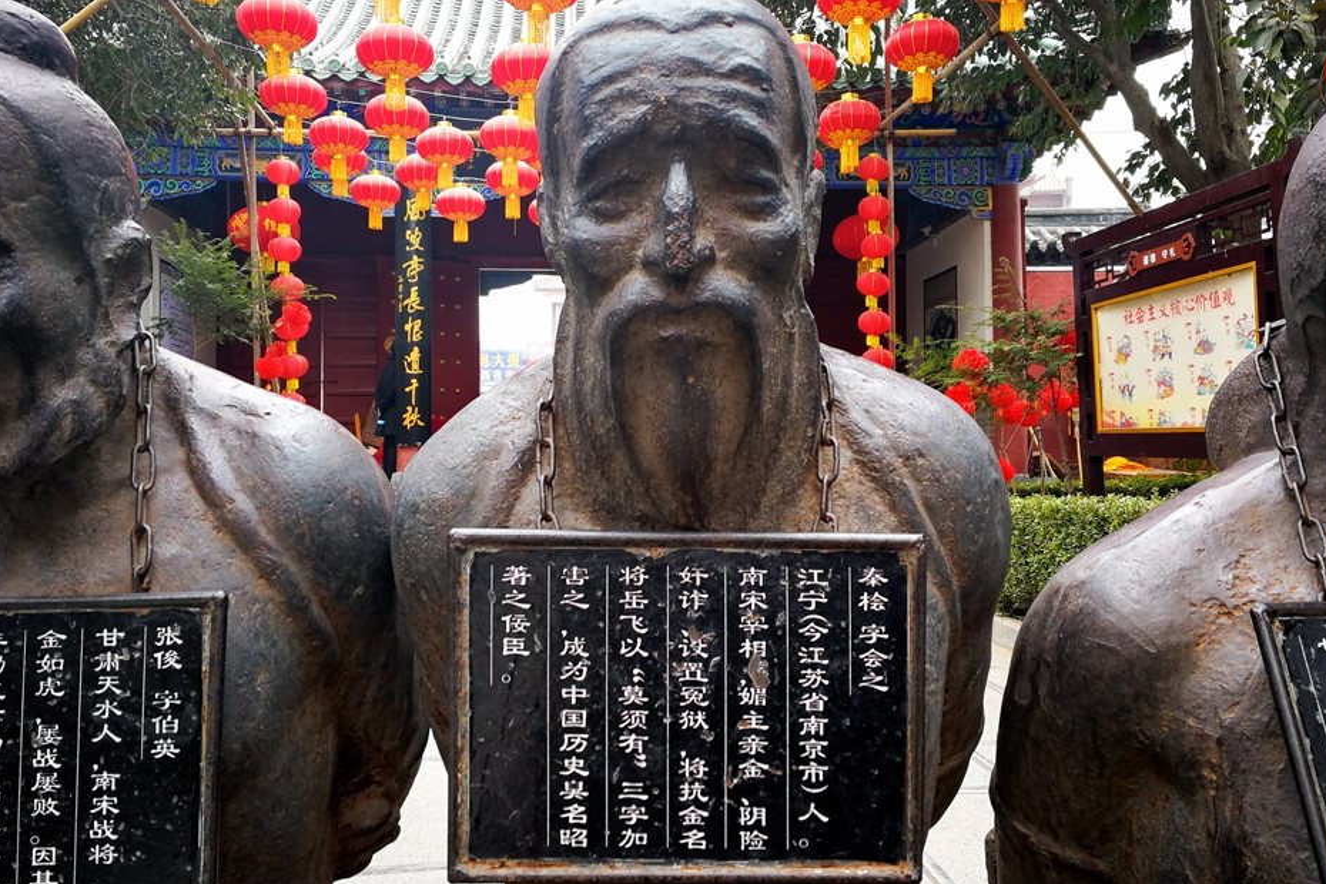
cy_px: 409
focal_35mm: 29
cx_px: 657
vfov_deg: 44.9
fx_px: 1068
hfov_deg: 63.7
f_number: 2.2
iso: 64
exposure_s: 1/50
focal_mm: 3.95
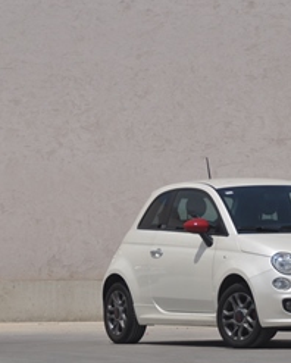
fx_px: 3355
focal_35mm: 312
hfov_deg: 5.0
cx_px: 242
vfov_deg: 6.2
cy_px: 199
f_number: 5.3
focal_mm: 105
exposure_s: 1/3200
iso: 250
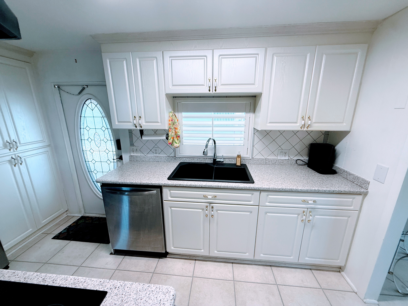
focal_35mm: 14
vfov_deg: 85.7
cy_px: 153
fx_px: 165
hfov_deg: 102.1
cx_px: 204
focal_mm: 2.22
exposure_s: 1/120
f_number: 2.2
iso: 80
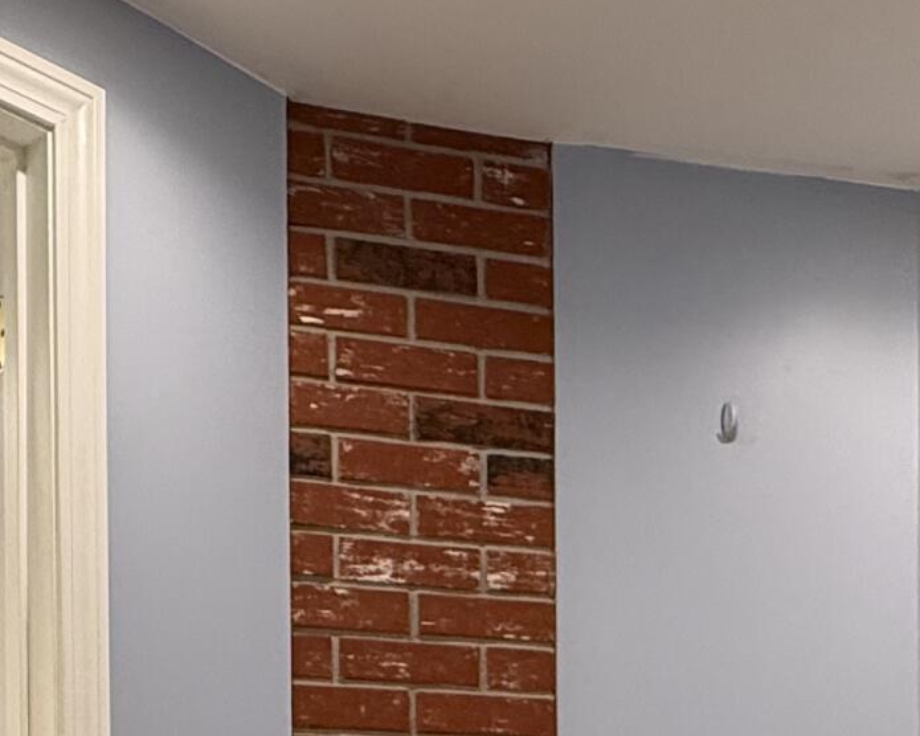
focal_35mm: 59
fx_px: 1606
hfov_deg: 32.0
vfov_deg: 22.4
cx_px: 439
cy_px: 1018
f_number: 2.2
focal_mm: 2.22
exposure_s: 1/60
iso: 160
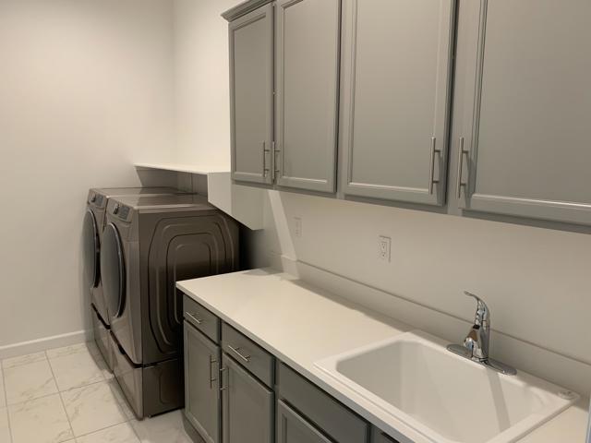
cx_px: 296
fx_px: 444
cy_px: 222
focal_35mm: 26
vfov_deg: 53.1
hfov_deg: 67.3
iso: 160
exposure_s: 1/60
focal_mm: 4.25
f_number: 1.8
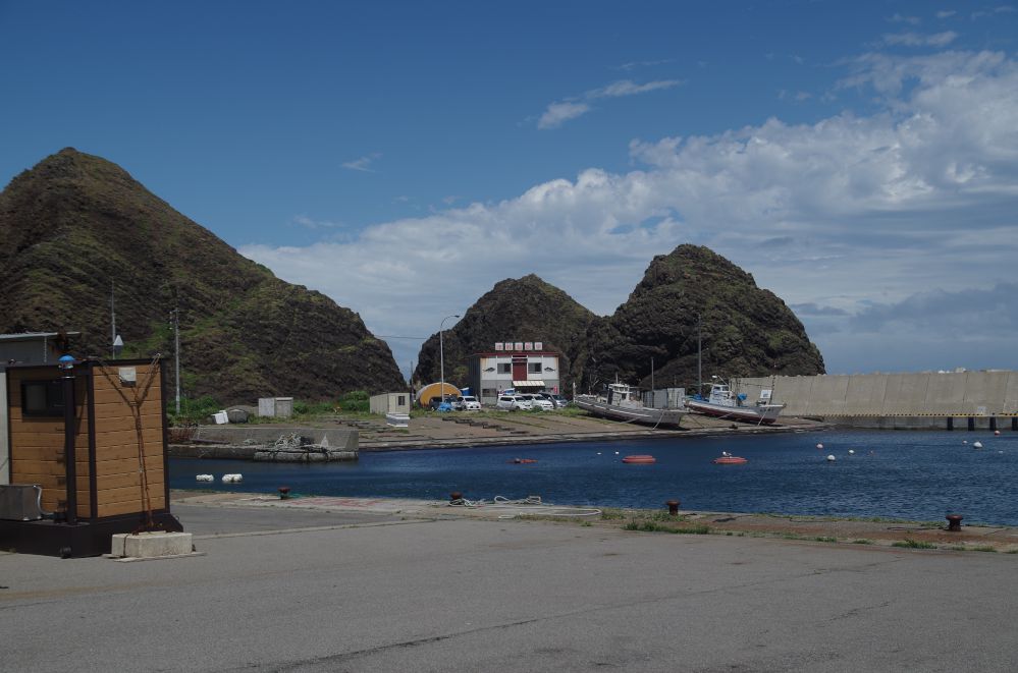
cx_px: 509
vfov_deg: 27.4
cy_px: 336
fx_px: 1382
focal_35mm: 49
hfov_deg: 40.4
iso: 100
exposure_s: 1/1500
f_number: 4
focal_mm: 32.5
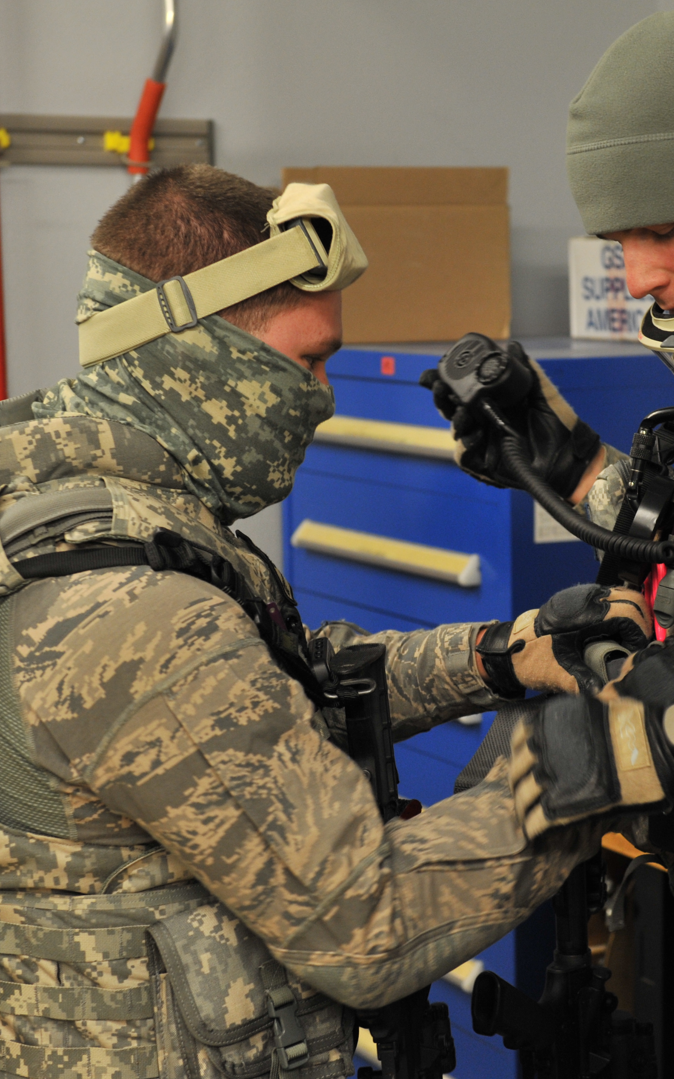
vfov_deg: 24.4
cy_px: 537
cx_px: 461
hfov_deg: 15.3
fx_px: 2498
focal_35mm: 85
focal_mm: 55
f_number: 4
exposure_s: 1/60
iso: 1000
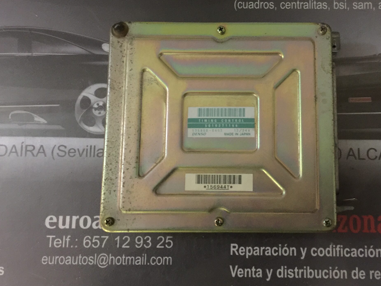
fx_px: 440
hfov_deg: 46.2
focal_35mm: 40
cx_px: 250
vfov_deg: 35.9
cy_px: 123
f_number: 2.2
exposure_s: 1/4
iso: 160
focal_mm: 4.15
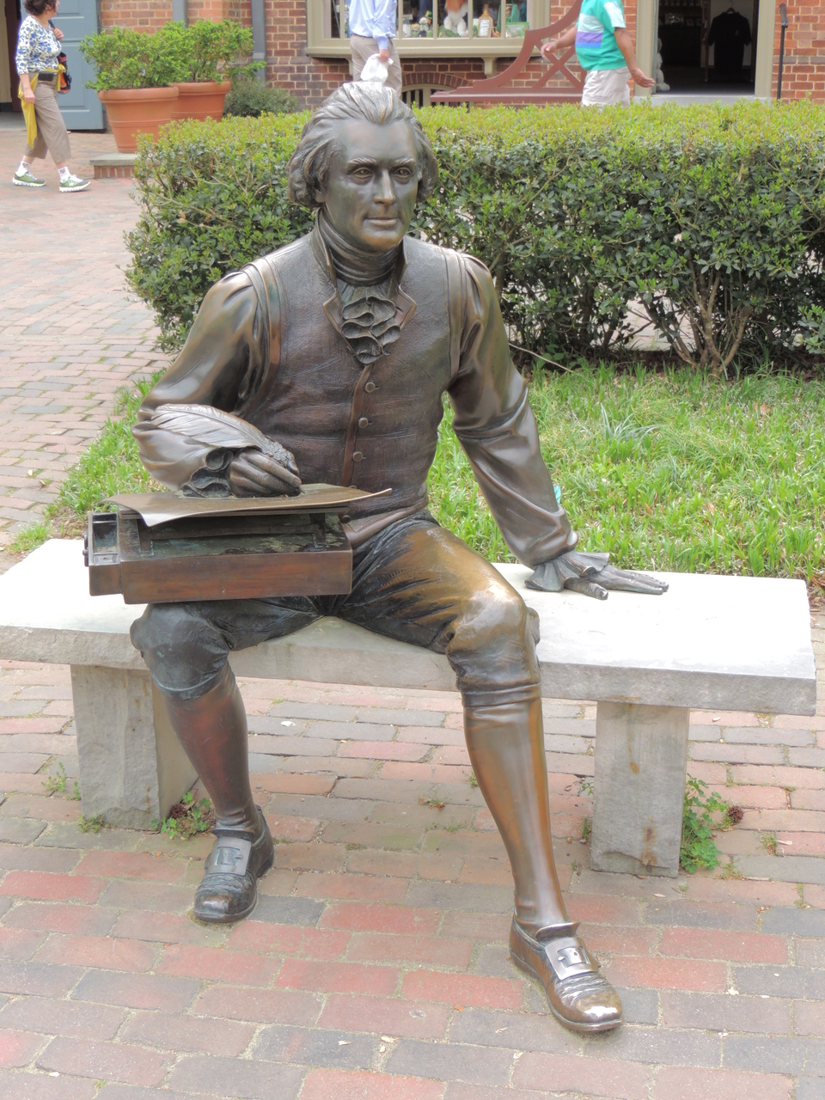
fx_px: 1589
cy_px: 550
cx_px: 412
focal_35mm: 50
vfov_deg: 38.2
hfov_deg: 29.1
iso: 100
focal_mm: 8.9
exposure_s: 1/125
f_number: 3.6
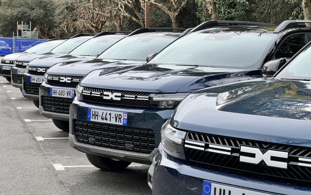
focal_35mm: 82
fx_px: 695
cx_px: 155
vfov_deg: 15.9
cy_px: 83
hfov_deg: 25.2
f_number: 2.8
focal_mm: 9
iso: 32
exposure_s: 1/196
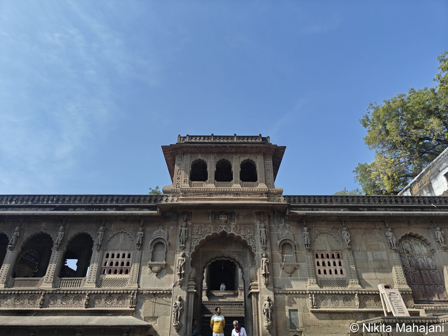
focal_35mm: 24
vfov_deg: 56.8
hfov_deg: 71.6
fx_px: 311
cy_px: 168
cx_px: 224
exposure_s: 1/3628
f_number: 1.8
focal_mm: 5.59
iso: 64
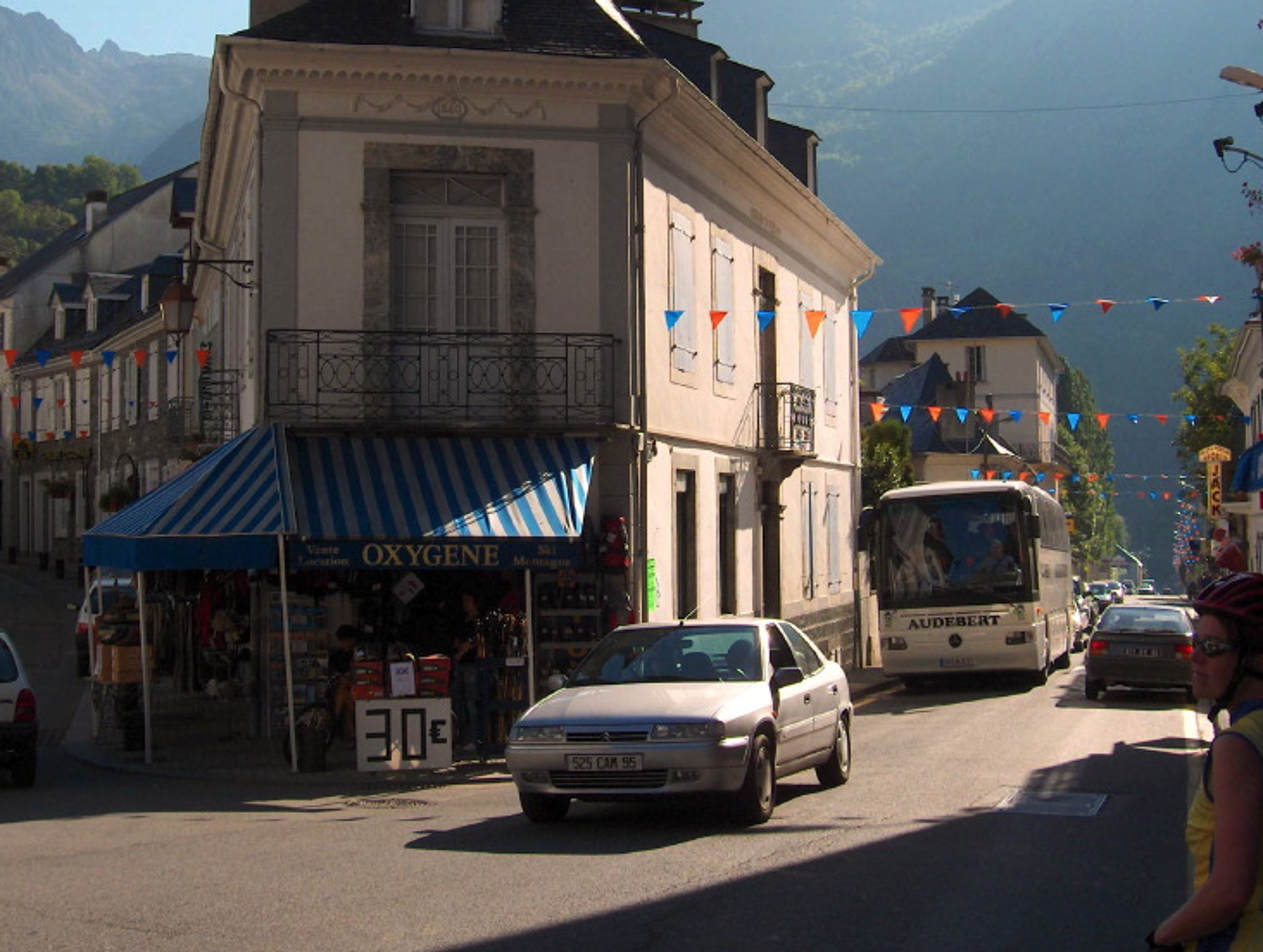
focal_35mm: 53
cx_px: 567
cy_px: 355
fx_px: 1938
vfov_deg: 27.5
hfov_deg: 36.1
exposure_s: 1/562
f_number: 4.8
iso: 100
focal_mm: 8
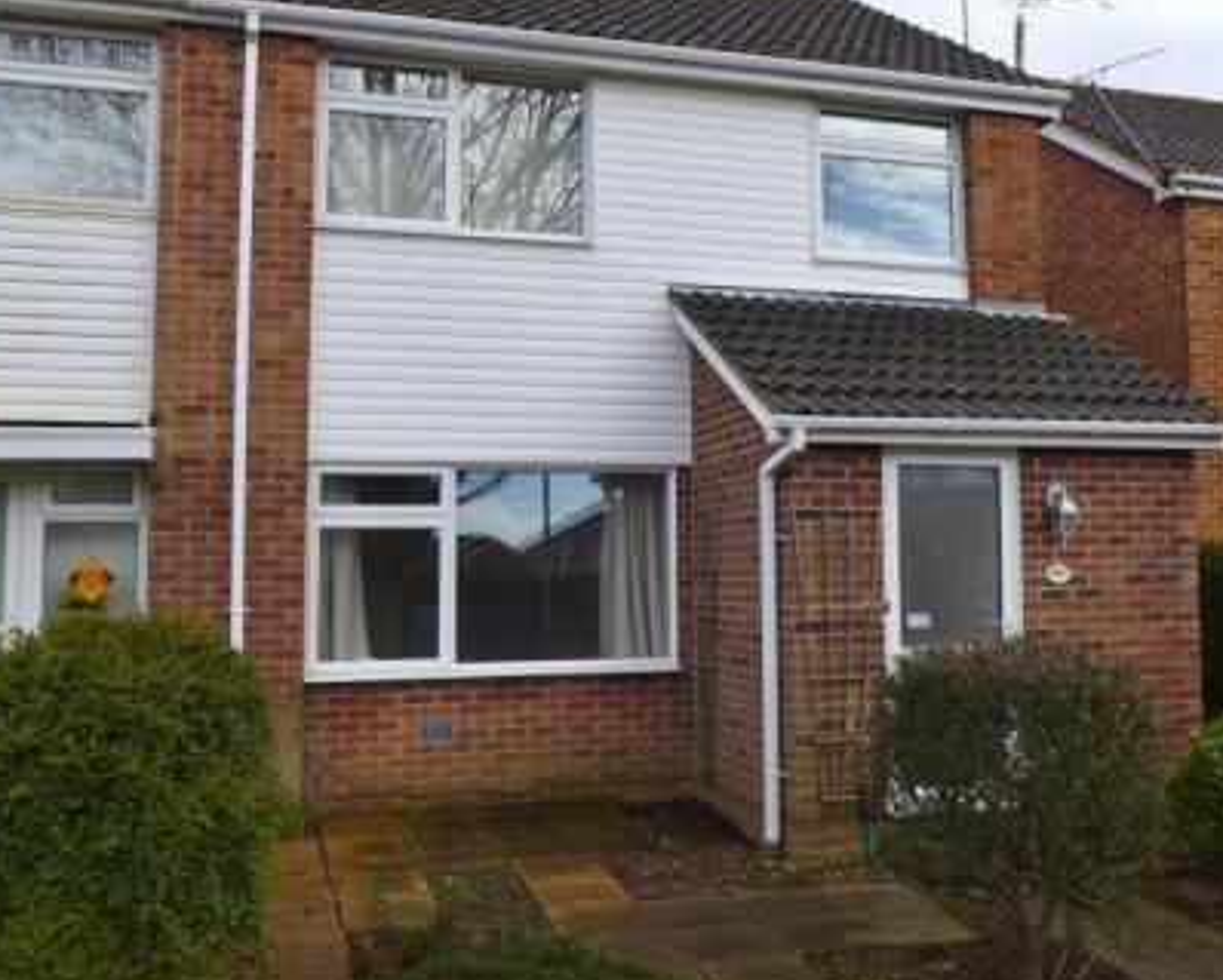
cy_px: 441
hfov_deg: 48.6
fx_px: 1340
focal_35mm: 37
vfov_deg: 40.1
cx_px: 768
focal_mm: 4.7
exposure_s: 1/800
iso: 80
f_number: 2.8
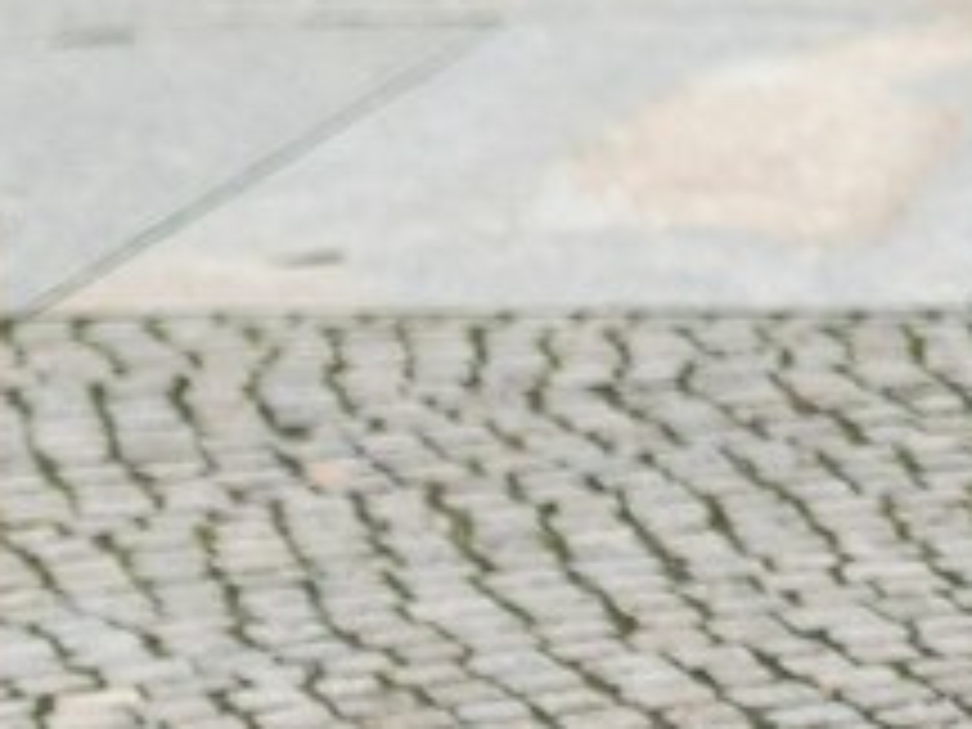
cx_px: 2218
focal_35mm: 187
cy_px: -436
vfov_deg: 7.8
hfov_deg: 9.5
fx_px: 5251
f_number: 2
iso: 320
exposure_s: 1/160
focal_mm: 35
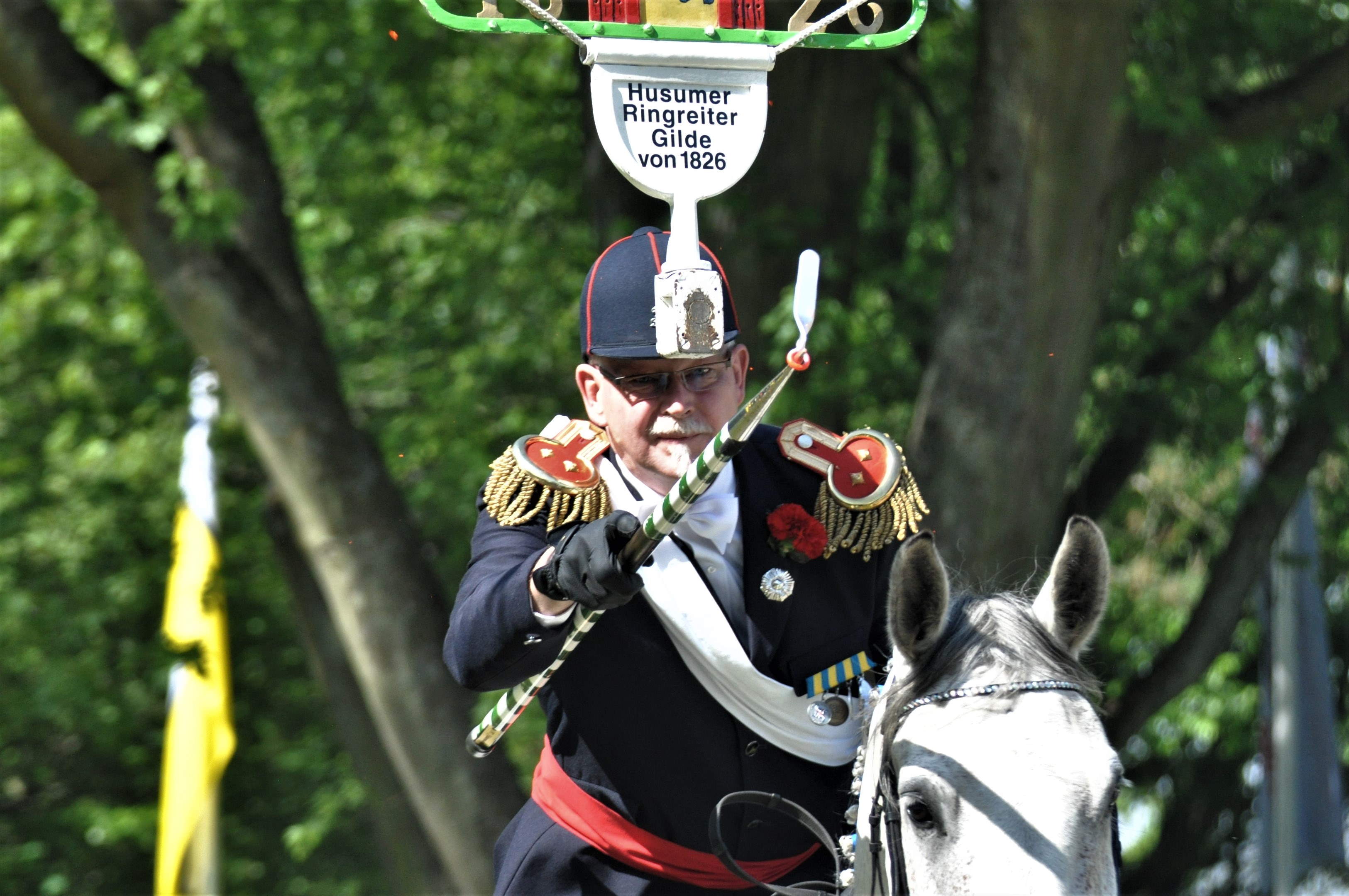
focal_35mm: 195
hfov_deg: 10.6
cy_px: 448
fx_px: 7299
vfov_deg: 7.0
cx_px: 674
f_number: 5
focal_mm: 130
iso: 800
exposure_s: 1/1250
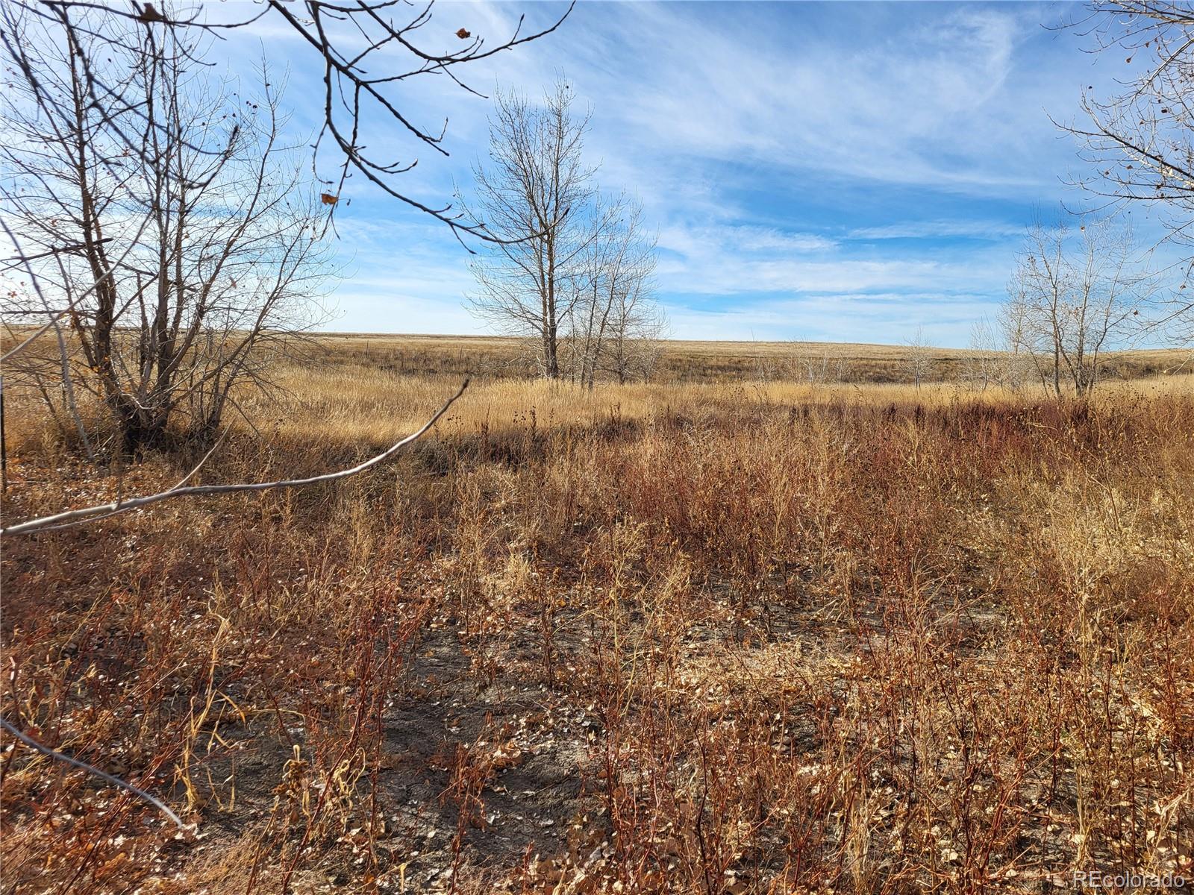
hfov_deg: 67.3
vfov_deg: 53.1
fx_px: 897
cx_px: 597
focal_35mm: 26
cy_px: 448
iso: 40
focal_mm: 5.4
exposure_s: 1/2204
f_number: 1.8
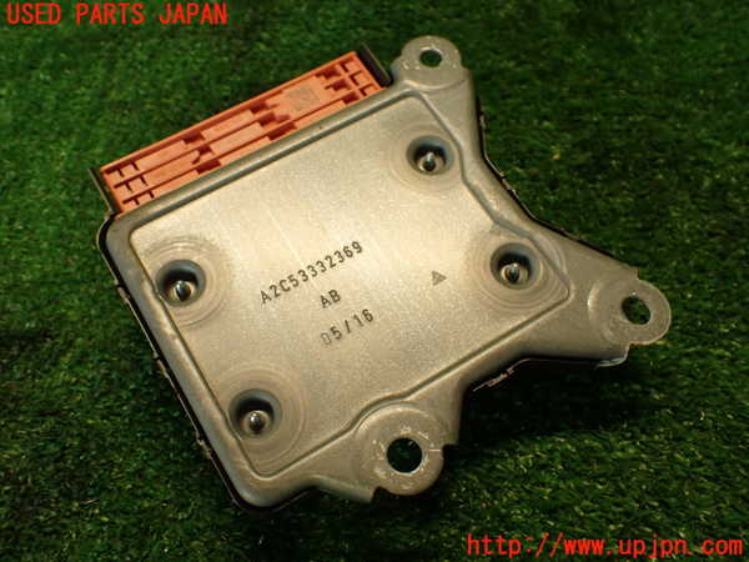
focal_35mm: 36
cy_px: 281
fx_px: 779
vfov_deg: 39.7
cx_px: 374
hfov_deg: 51.4
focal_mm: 6.37
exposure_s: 1/40
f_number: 2.5
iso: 200
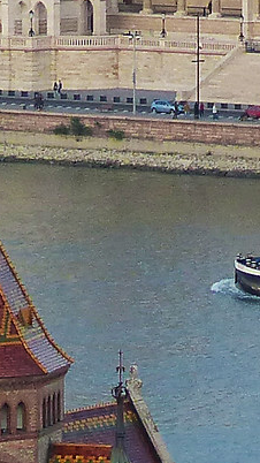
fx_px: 8142
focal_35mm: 664
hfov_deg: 1.8
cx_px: 206
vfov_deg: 3.2
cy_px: -363
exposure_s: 1/125
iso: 160
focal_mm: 18.3
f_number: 4
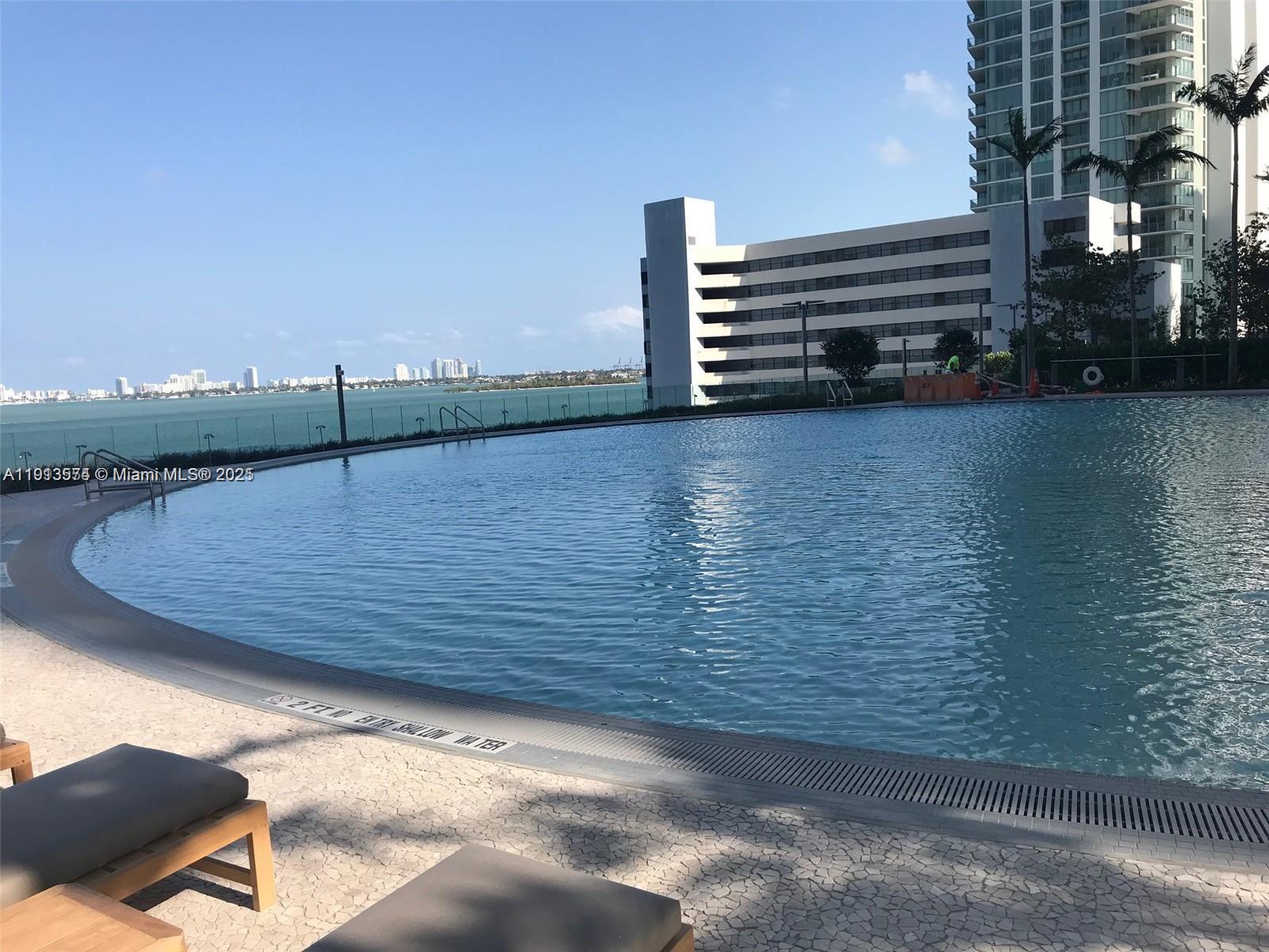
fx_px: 1026
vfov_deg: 49.7
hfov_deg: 63.4
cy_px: 476
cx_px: 634
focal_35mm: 28
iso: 20
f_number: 1.8
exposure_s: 1/2037
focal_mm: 3.99
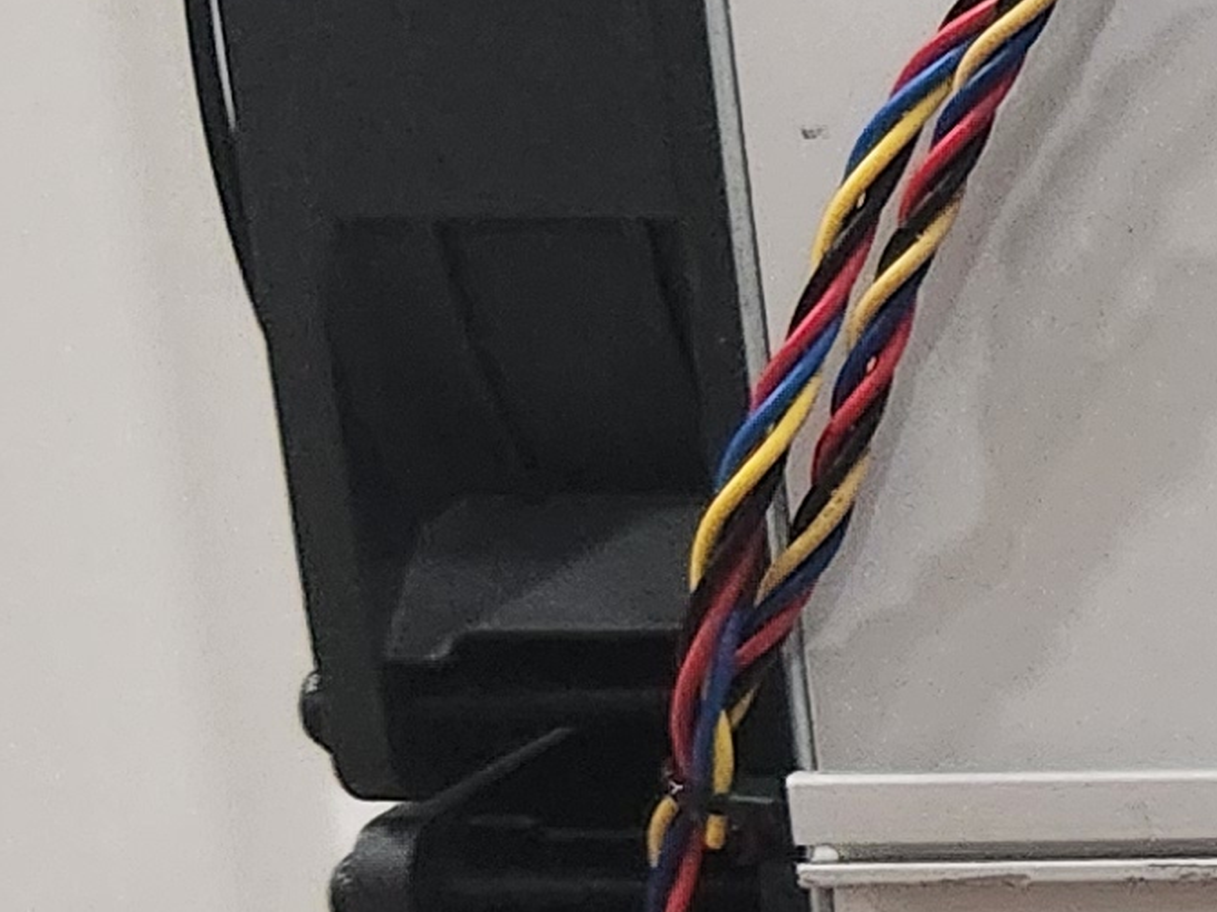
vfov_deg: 10.8
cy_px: 575
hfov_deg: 11.7
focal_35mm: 137
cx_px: 2937
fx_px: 4817
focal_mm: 5.4
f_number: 1.8
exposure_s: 1/120
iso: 640
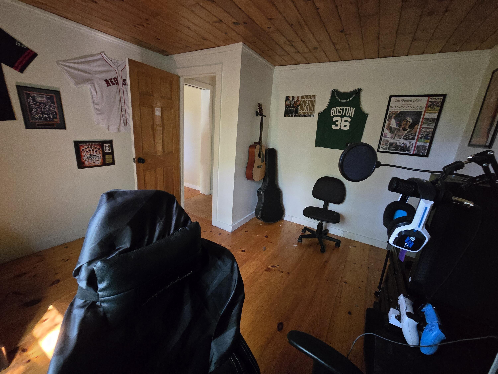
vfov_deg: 89.9
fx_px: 187
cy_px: 187
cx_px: 249
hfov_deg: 106.2
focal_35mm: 13
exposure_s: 1/40
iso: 1600
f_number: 2.2
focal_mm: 2.2
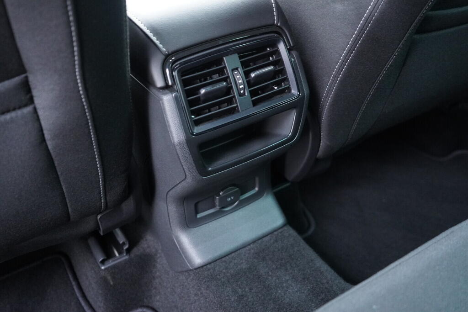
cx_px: 234
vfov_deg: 36.9
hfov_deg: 53.1
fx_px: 468
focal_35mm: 36
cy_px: 156
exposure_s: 1/40
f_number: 2.8
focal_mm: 24
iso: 3200
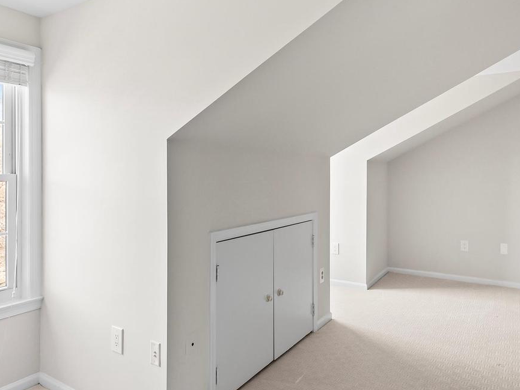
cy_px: 162
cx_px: 268
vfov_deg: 56.5
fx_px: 361
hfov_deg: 71.6
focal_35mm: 24
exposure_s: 1/10
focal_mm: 10
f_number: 7.1
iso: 640
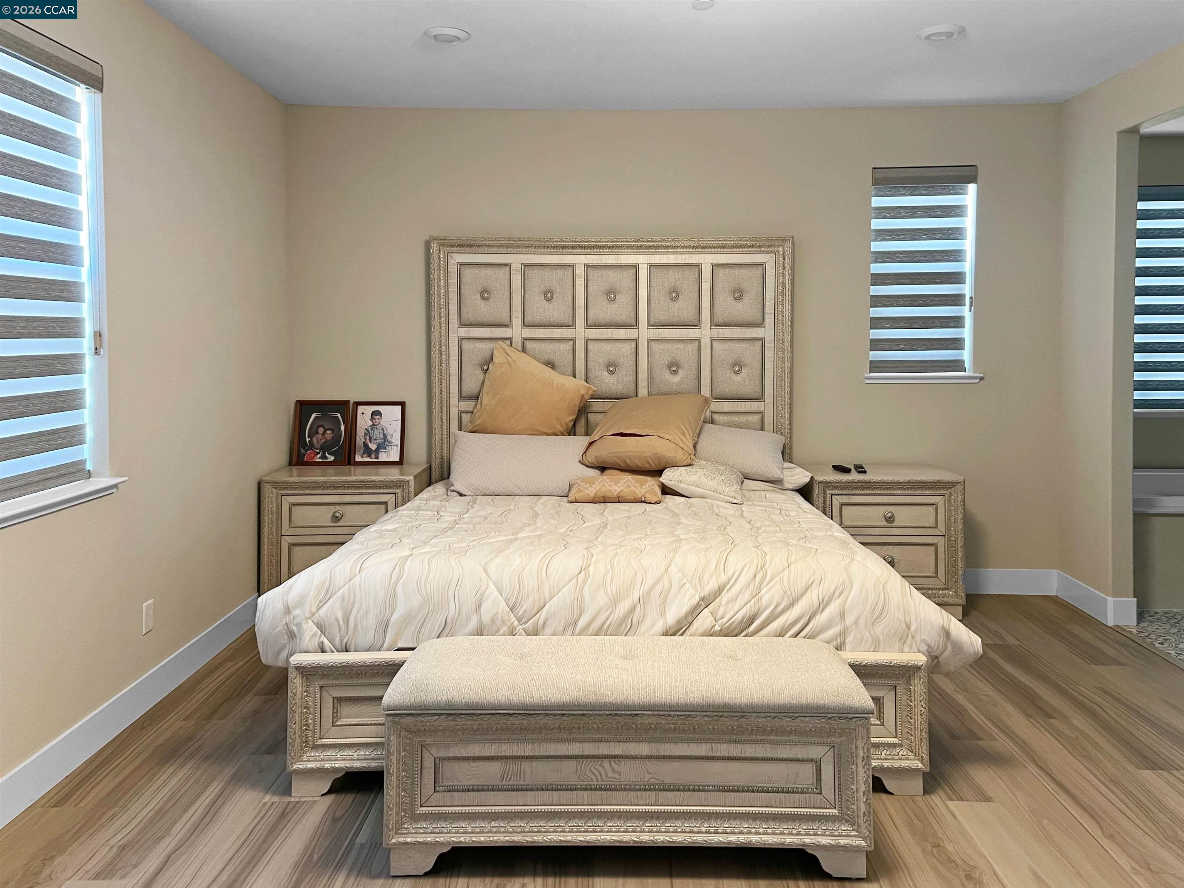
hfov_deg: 67.3
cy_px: 444
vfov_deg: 53.1
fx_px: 889
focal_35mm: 26
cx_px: 592
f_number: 1.5
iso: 200
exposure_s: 1/60
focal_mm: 5.7
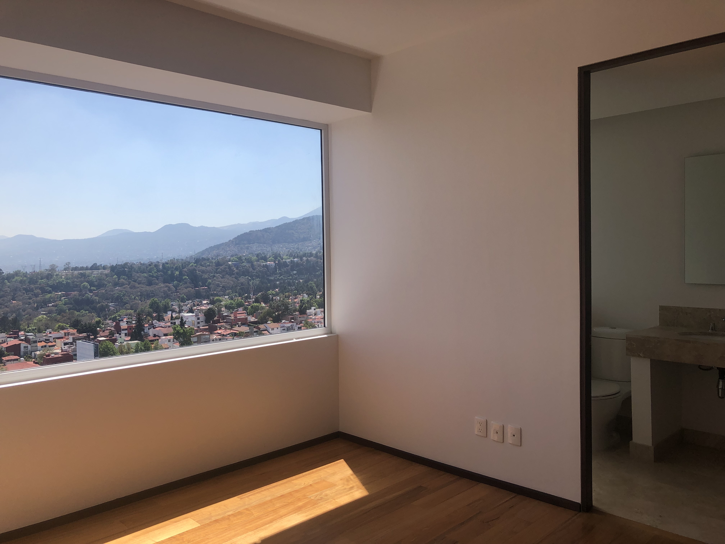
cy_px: 272
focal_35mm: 28
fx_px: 586
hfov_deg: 63.4
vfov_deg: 49.7
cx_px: 362
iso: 20
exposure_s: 1/1412
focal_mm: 3.99
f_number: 1.8
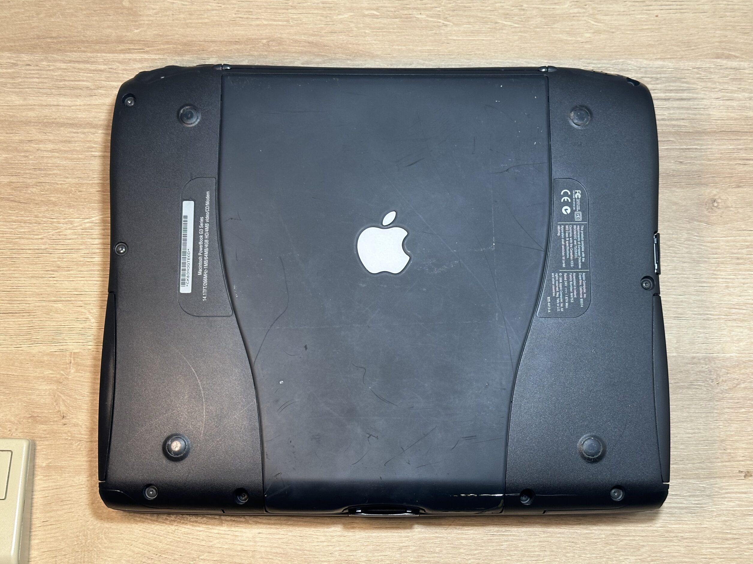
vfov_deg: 29.7
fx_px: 1066
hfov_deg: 38.9
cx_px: 379
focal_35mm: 49
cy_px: 287
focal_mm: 6.86
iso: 80
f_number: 1.78
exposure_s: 1/60
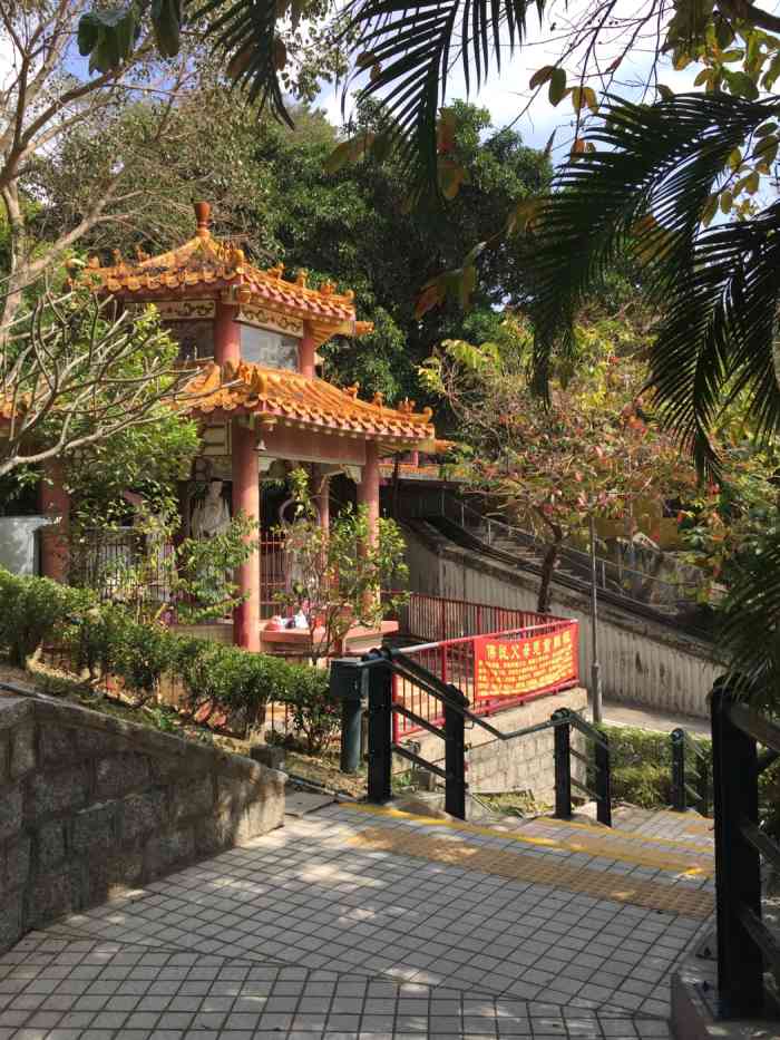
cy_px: 520
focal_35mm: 29
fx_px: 871
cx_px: 390
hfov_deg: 48.2
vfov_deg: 61.7
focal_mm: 4.15
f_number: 2.2
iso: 32
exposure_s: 1/942
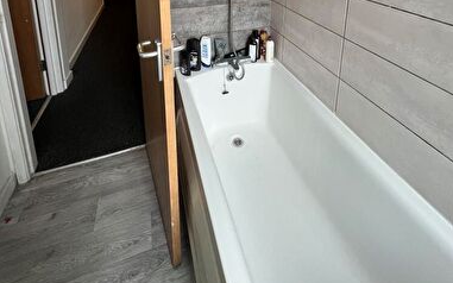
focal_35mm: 19
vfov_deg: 48.0
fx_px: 235
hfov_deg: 88.0
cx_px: 233
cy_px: -16
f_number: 1.8
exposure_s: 1/100
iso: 125
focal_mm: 1.57
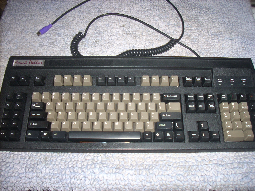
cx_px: 128
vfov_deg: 38.7
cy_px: 96
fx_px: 273
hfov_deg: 50.1
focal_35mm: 37
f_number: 2.8
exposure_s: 1/60
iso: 64
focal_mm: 6.2
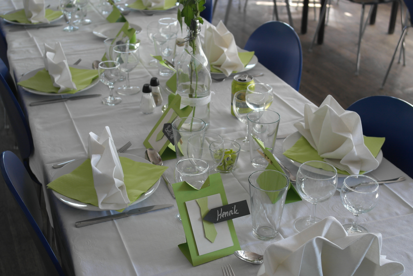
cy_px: 138
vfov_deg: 25.5
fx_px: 608
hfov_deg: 37.5
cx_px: 206
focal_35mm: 53
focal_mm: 35
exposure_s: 1/100
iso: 400
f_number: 4.5
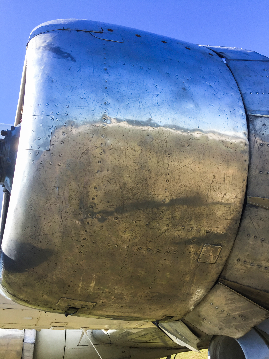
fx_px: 300
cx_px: 134
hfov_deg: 48.2
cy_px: 180
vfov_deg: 61.7
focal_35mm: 29
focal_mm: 4.15
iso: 32
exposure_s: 1/791
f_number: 2.2
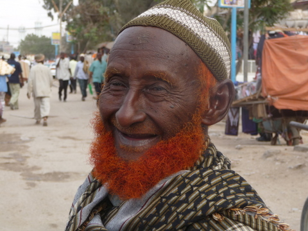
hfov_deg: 19.1
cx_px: 154
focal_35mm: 103
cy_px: 116
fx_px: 916
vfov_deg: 14.4
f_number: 4.7
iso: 100
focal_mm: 17.5
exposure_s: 1/125
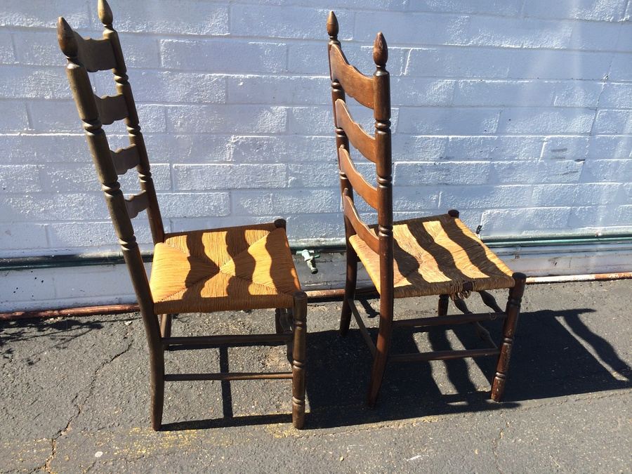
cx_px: 316
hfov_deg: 60.0
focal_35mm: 30
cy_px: 237
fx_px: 548
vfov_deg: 46.8
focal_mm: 4.12
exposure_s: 1/1001
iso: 32
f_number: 2.2
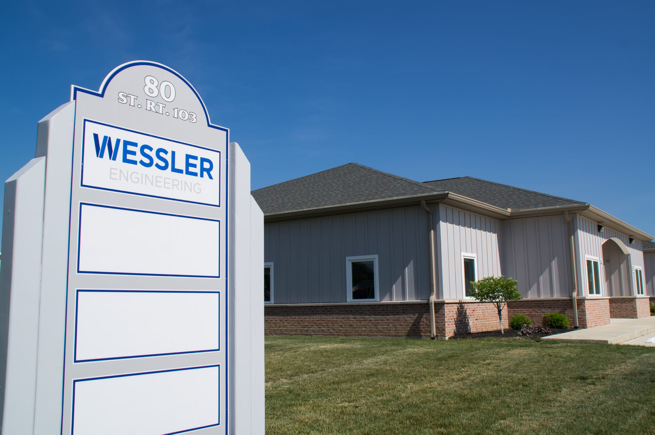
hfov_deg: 57.3
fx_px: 600
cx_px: 328
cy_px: 218
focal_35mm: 33
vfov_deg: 39.9
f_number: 10
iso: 100
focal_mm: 22
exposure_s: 1/250
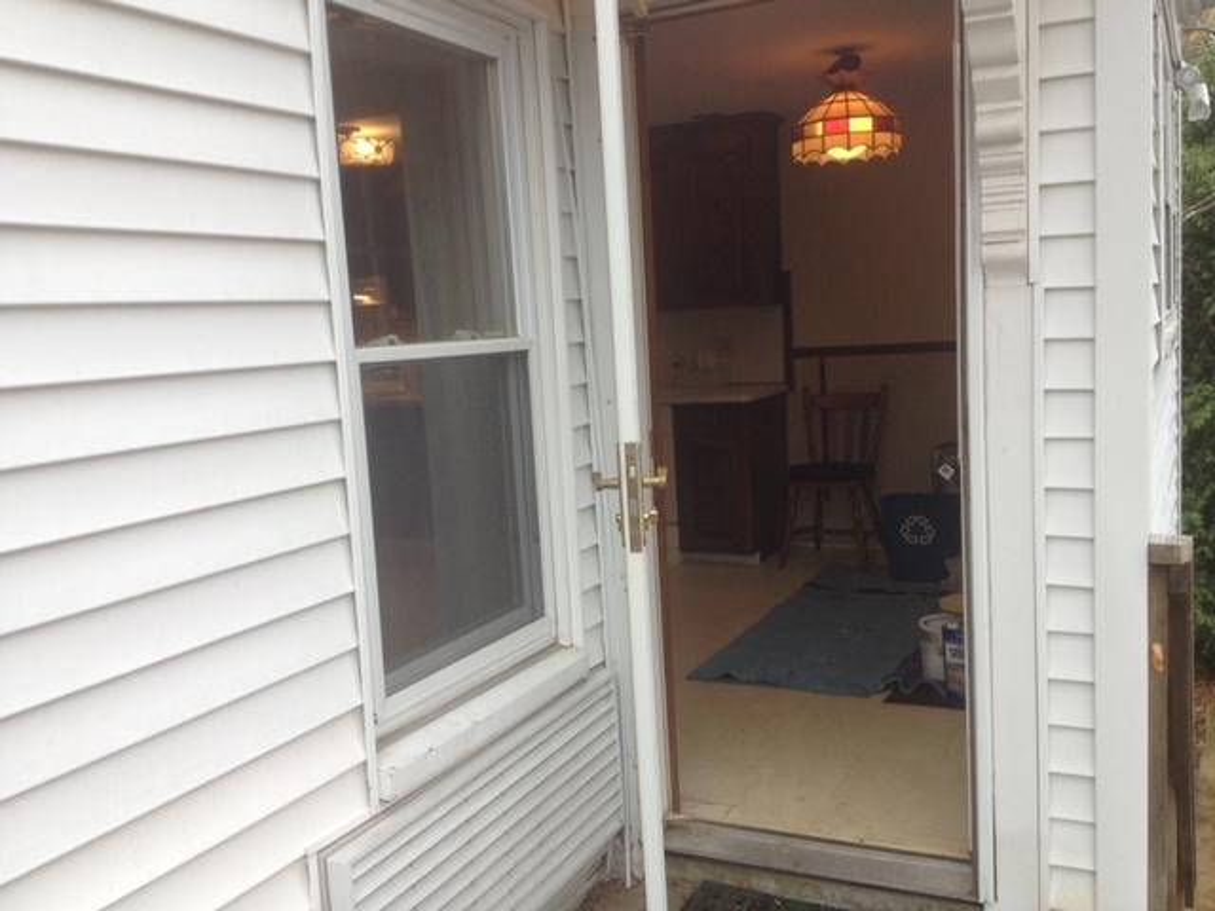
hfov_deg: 52.6
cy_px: 456
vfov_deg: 40.7
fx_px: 1228
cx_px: 608
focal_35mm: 35
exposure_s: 1/120
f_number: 2.4
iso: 64
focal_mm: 4.28
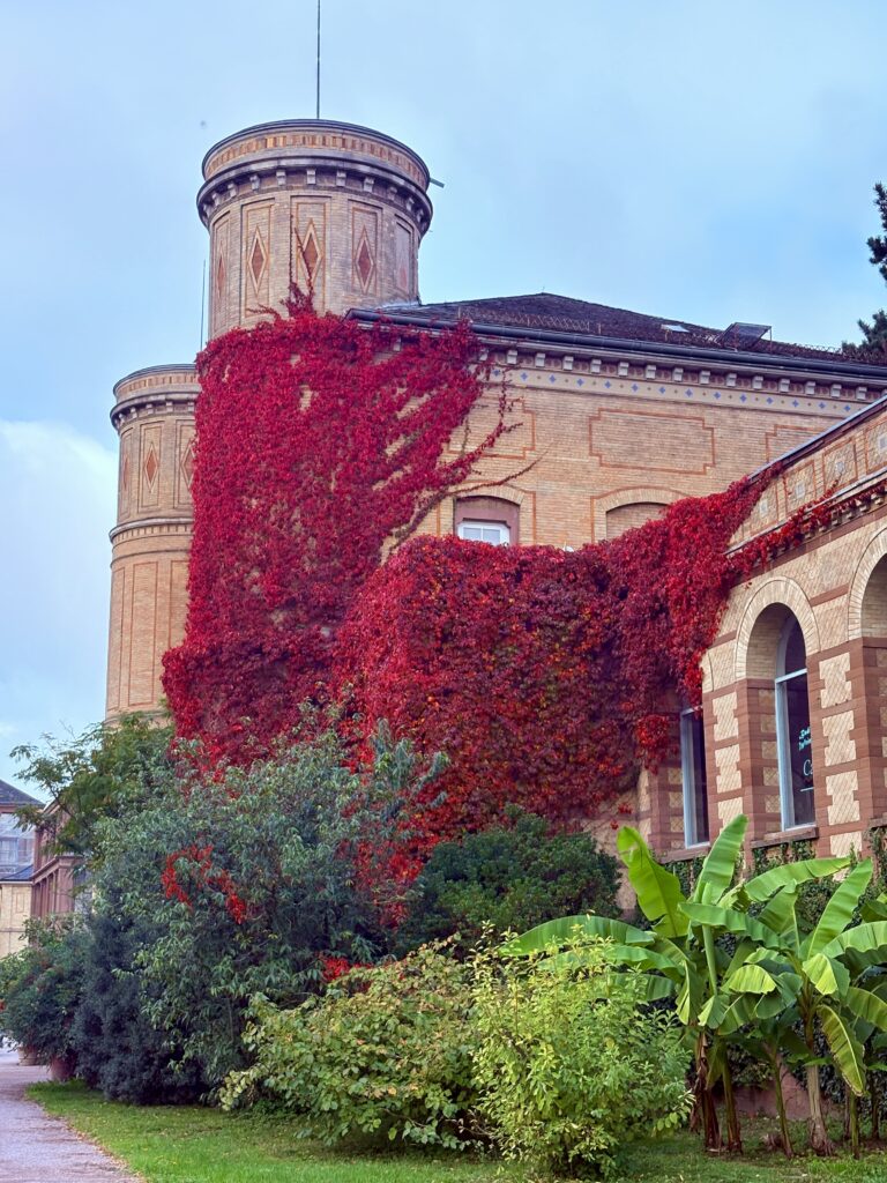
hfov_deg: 28.0
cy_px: 592
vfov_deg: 36.8
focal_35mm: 52
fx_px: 1777
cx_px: 444
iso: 50
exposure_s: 1/973
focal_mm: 5.96
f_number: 1.6
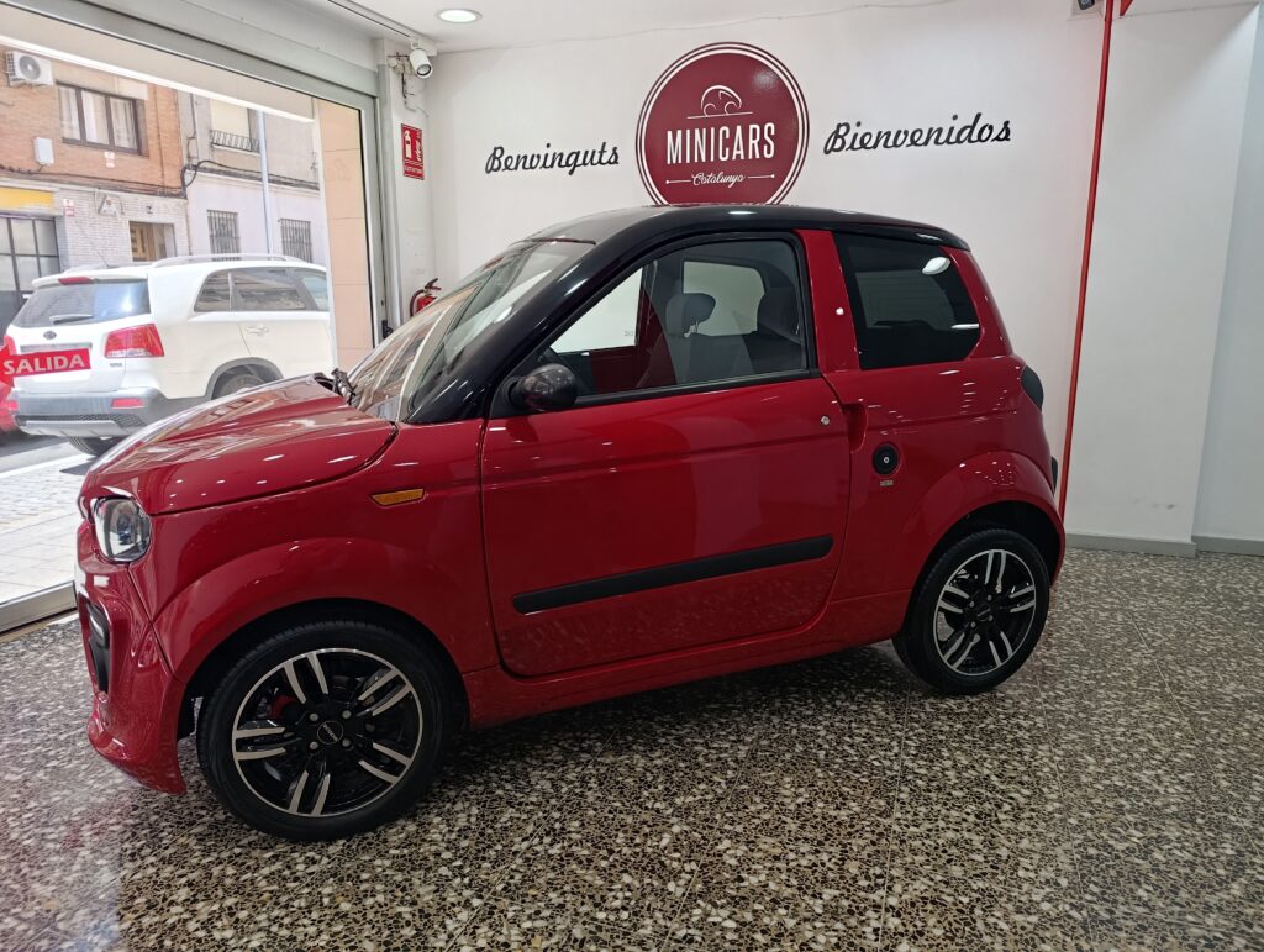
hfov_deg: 73.8
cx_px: 632
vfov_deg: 59.0
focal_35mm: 23
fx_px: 841
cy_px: 476
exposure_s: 1/100
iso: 163
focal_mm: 6.11
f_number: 1.65
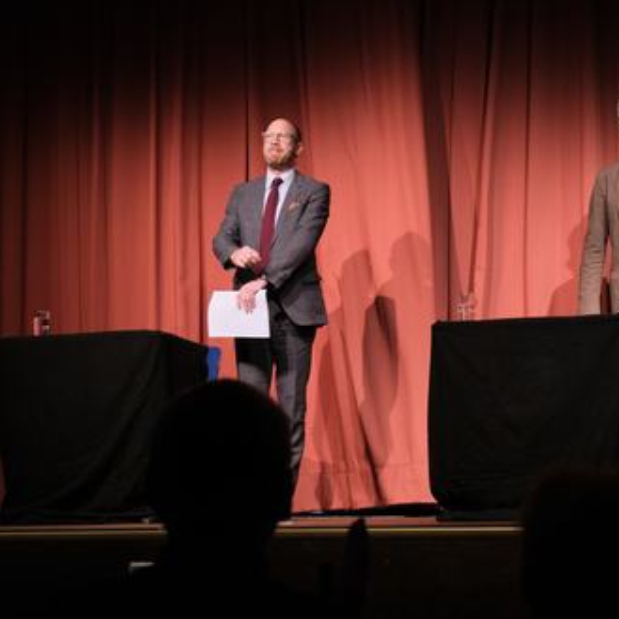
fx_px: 1517
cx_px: 408
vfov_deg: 23.1
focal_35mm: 75
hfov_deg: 23.0
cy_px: 308
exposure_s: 1/125
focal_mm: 38.9
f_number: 4.5
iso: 1600
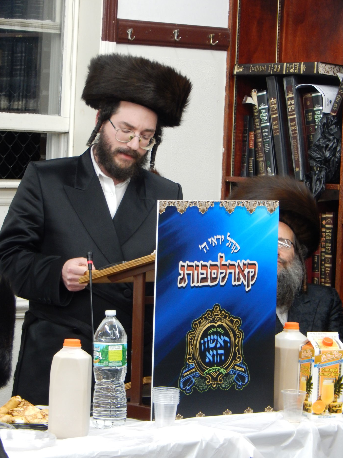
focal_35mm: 161
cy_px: 228
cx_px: 171
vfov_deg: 12.3
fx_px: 2127
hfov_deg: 9.2
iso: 360
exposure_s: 1/30
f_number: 5.1
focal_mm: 28.7
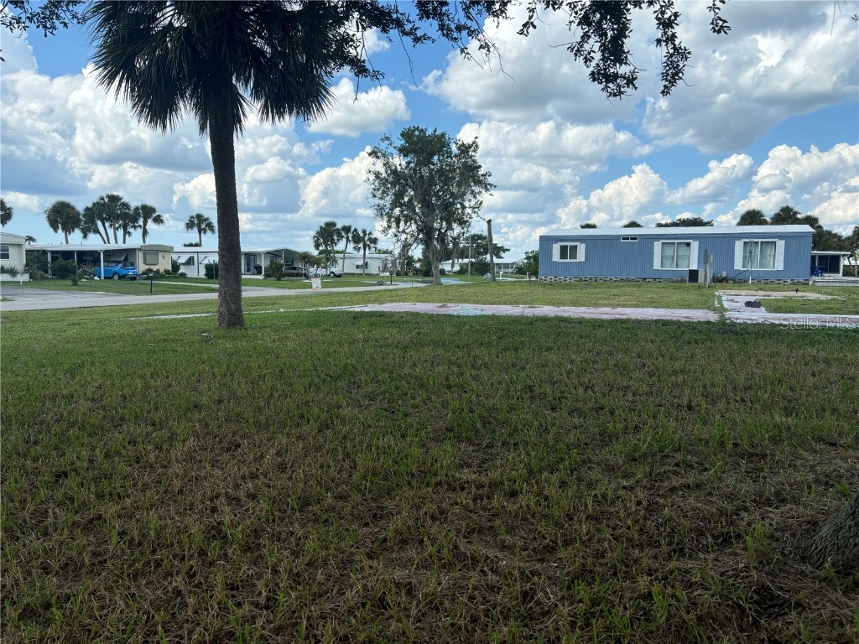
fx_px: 645
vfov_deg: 53.1
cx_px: 430
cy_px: 322
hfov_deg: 67.3
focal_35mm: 26
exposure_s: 1/3021
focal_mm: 5.96
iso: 50
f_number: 1.6
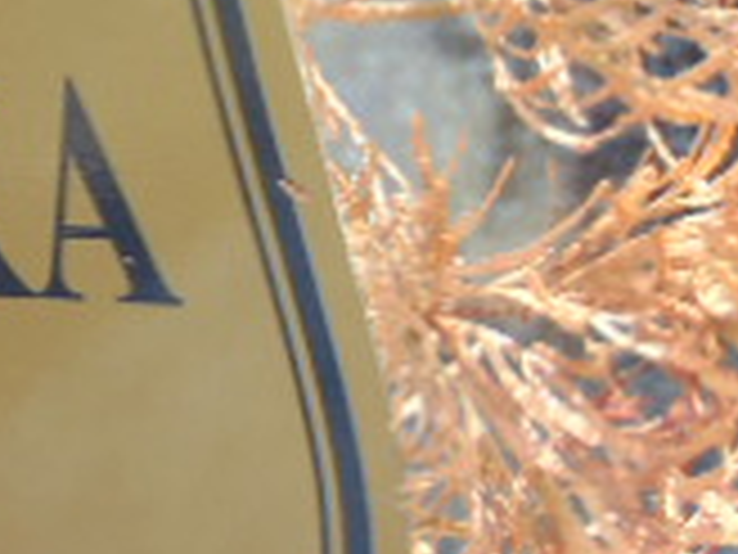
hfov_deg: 2.5
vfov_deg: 1.9
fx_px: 16885
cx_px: -567
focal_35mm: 792
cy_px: 252
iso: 80
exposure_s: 1/125
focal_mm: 36.4
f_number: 4.1
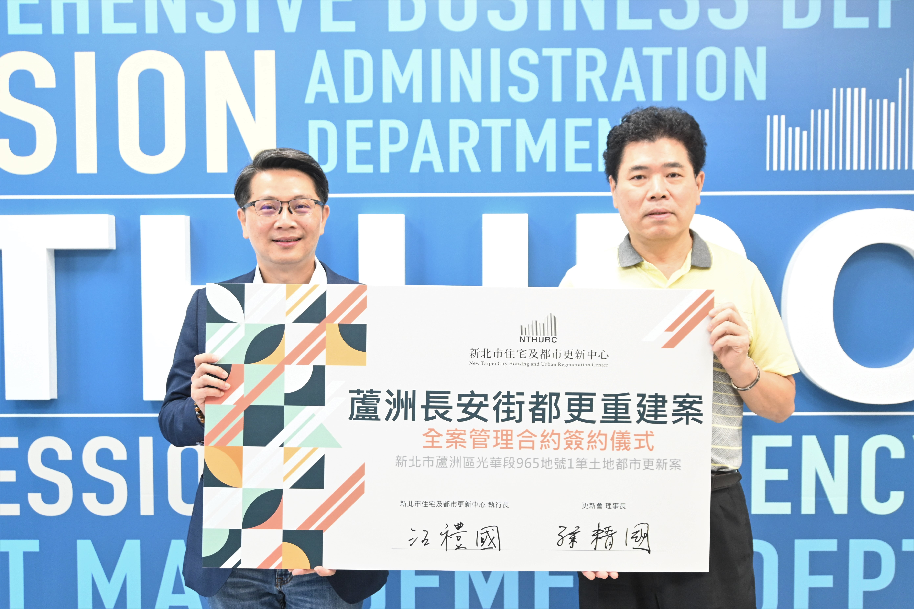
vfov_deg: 32.4
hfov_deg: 47.2
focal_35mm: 41
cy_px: 304
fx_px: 1047
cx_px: 457
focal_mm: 27.5
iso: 800
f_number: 4.5
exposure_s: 1/40
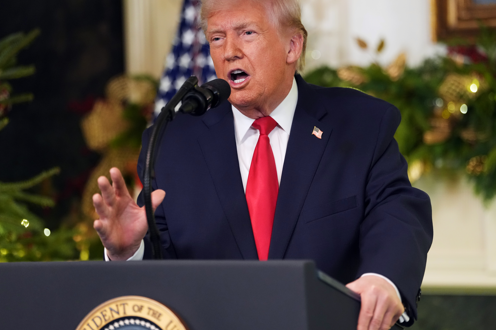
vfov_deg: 8.6
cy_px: 161
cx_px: 278
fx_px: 2190
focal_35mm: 159
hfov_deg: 12.9
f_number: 2
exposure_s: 1/250
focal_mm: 123
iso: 3200
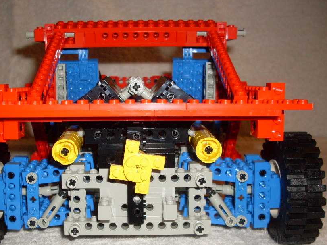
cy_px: 150
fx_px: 453
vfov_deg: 30.2
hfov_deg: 39.5
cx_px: 131
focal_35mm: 48
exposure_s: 1/45
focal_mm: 6.3
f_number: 2.8
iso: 100
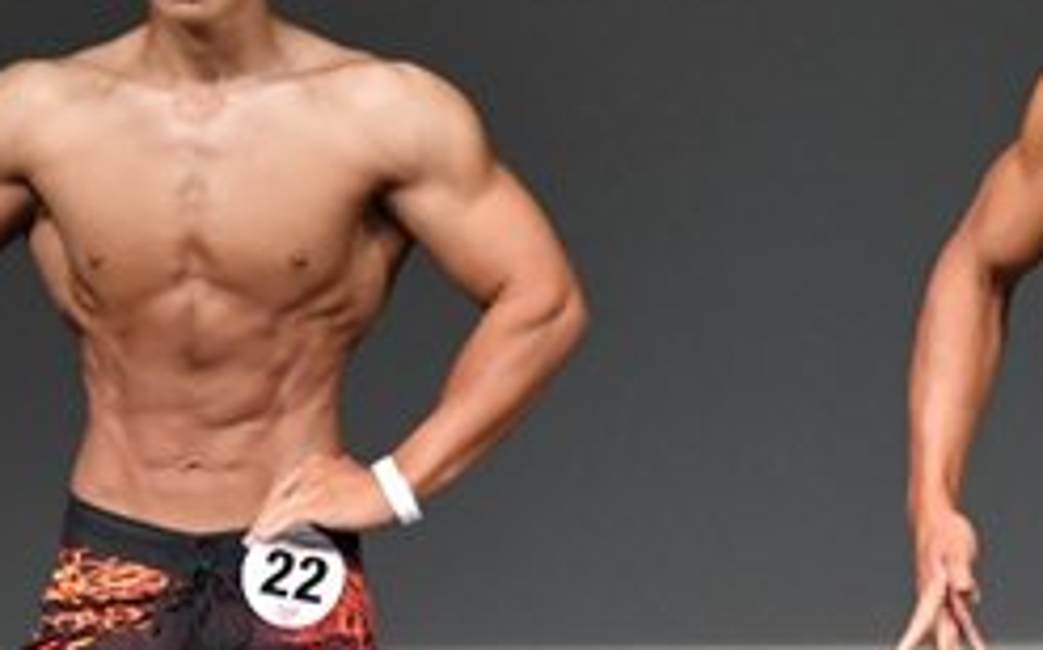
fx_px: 28605
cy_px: 587
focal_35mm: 1007
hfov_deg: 2.1
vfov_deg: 1.3
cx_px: 513
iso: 4000
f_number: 5.6
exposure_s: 1/400
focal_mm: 210
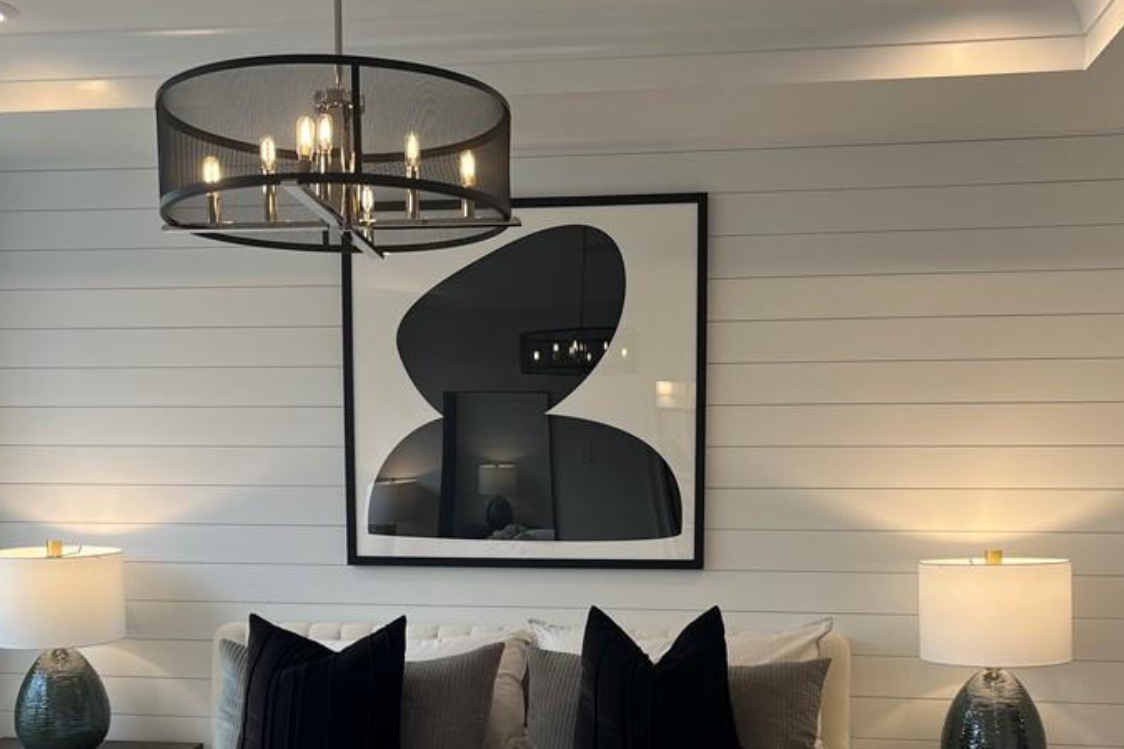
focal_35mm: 41
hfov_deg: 47.4
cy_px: 563
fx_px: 1280
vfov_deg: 32.0
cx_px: 563
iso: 40
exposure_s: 1/162
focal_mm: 5.1
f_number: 1.6
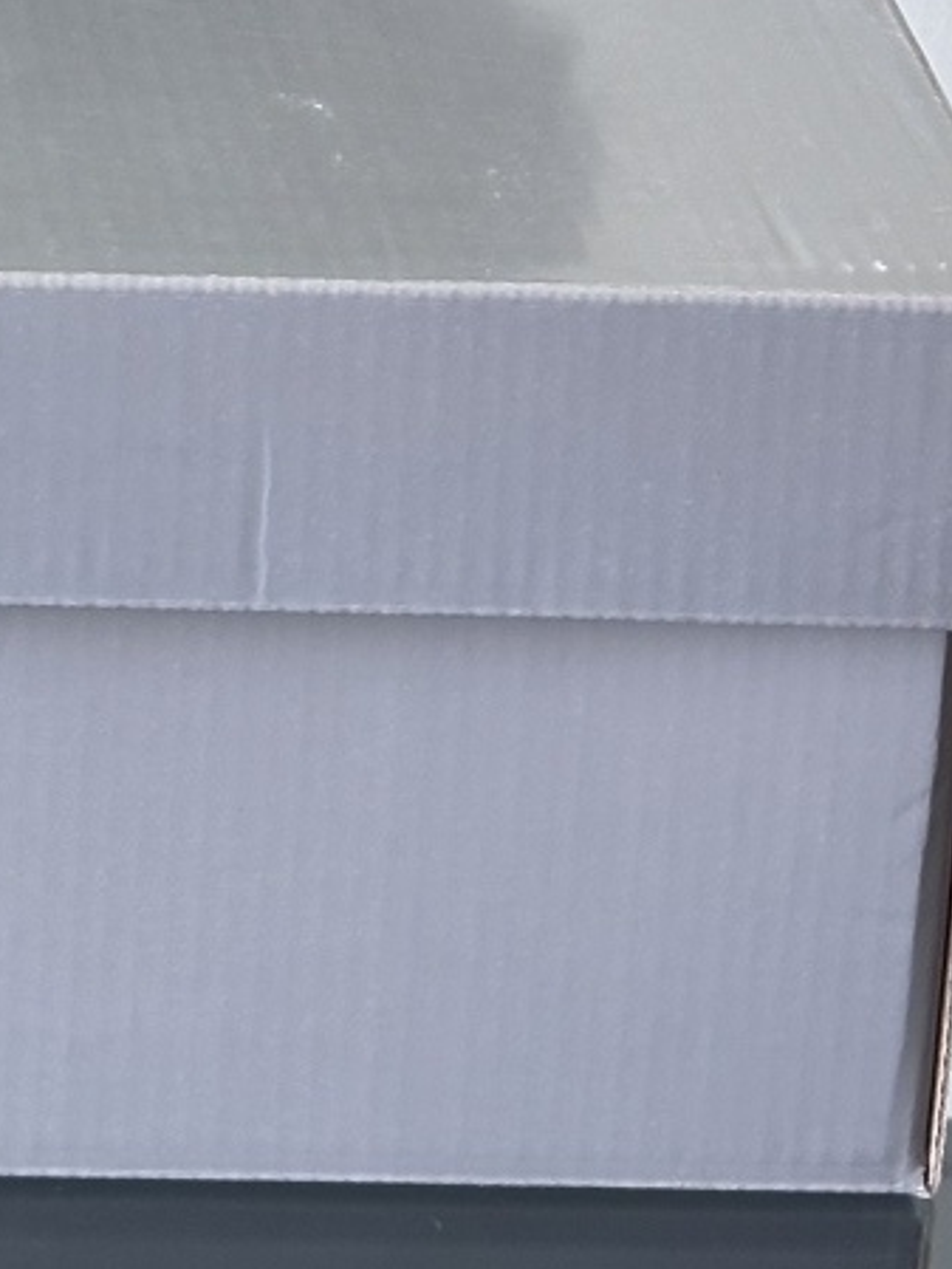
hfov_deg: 9.4
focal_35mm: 154
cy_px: -709
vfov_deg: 12.1
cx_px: -367
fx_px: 5644
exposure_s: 1/121
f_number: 1.78
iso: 64
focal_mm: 6.86
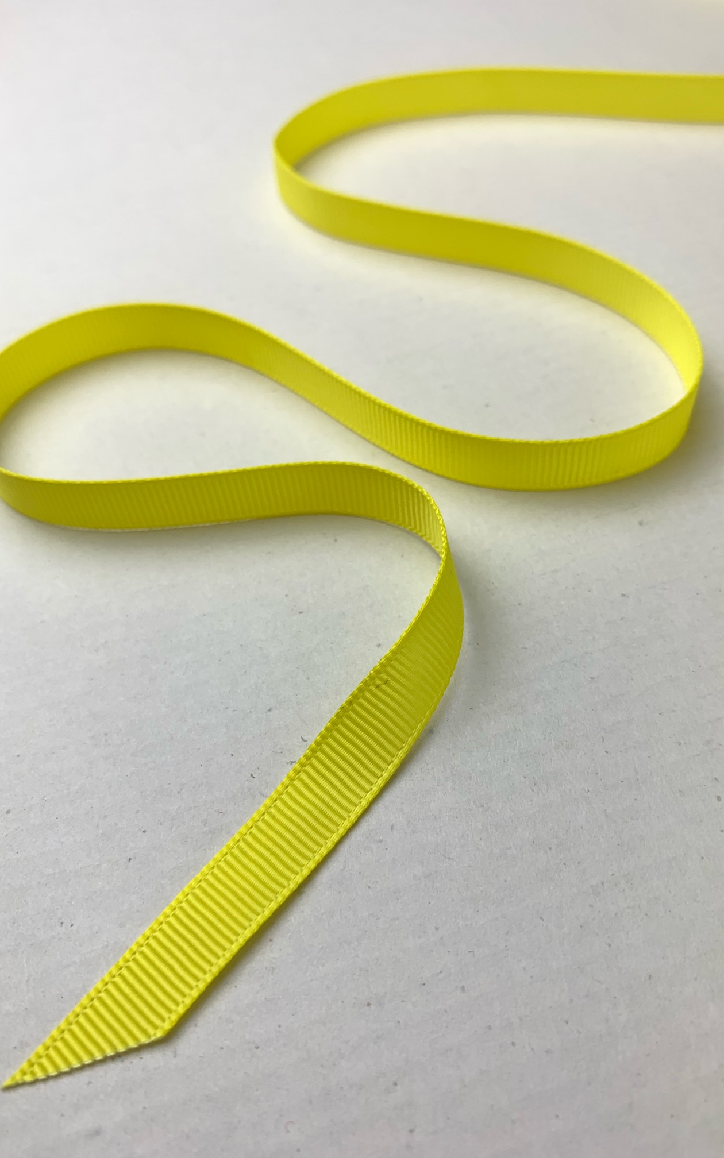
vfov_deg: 66.5
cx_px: 373
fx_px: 884
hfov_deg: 44.5
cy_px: 583
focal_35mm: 28
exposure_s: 1/121
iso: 25
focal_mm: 4.25
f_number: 1.8
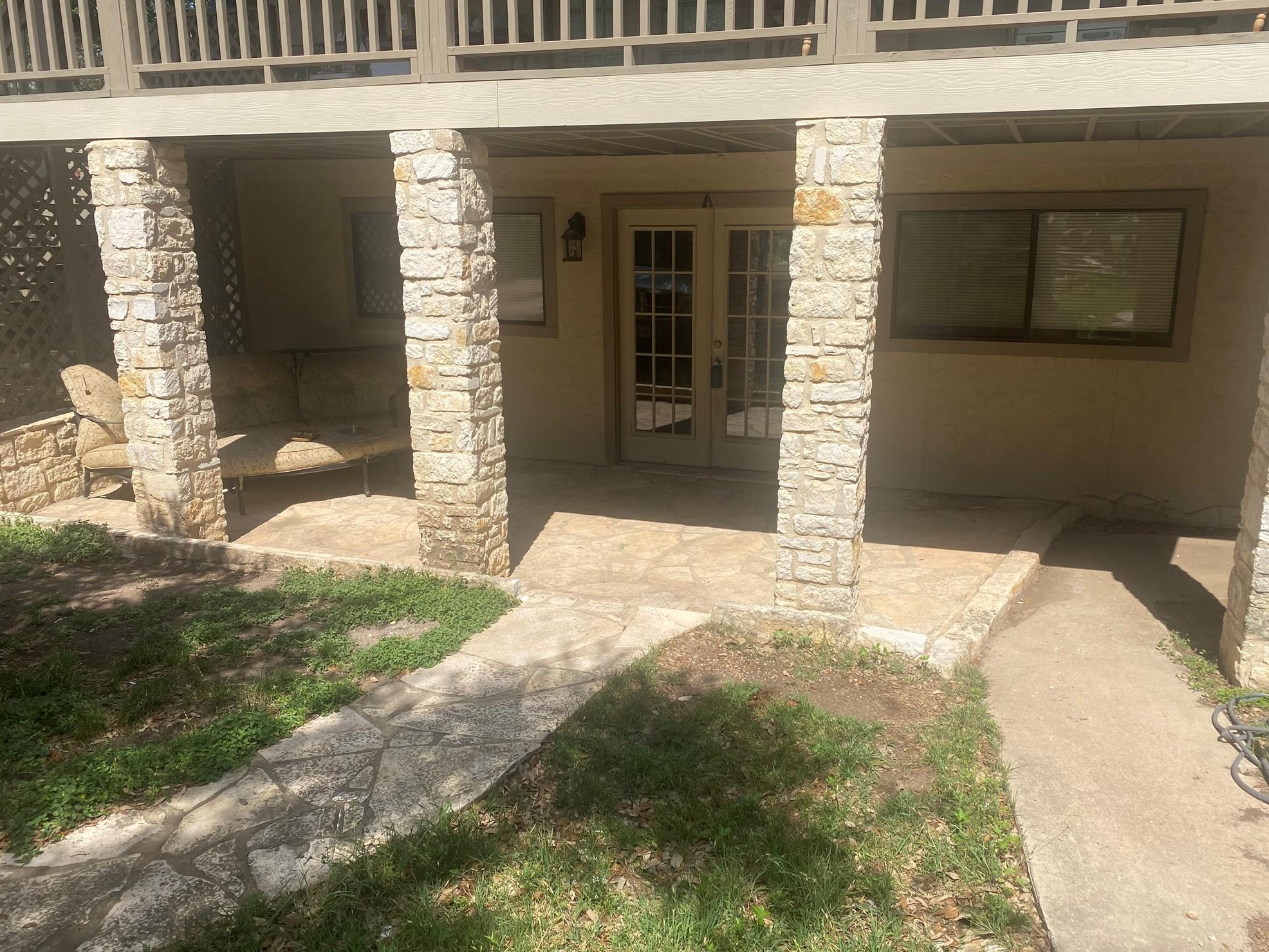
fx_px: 990
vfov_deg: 51.4
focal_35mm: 27
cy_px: 469
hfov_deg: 65.3
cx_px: 654
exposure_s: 1/3205
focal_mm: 4.25
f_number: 1.8
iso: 32
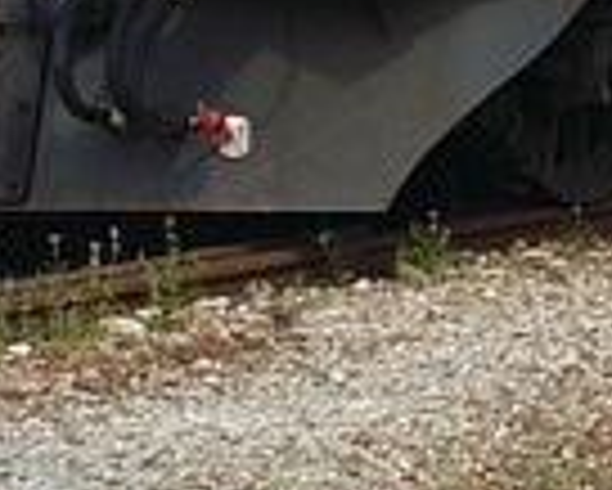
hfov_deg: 6.7
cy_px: -483
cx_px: 342
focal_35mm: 290
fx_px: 5252
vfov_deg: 5.2
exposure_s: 1/320
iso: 200
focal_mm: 35
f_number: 7.1
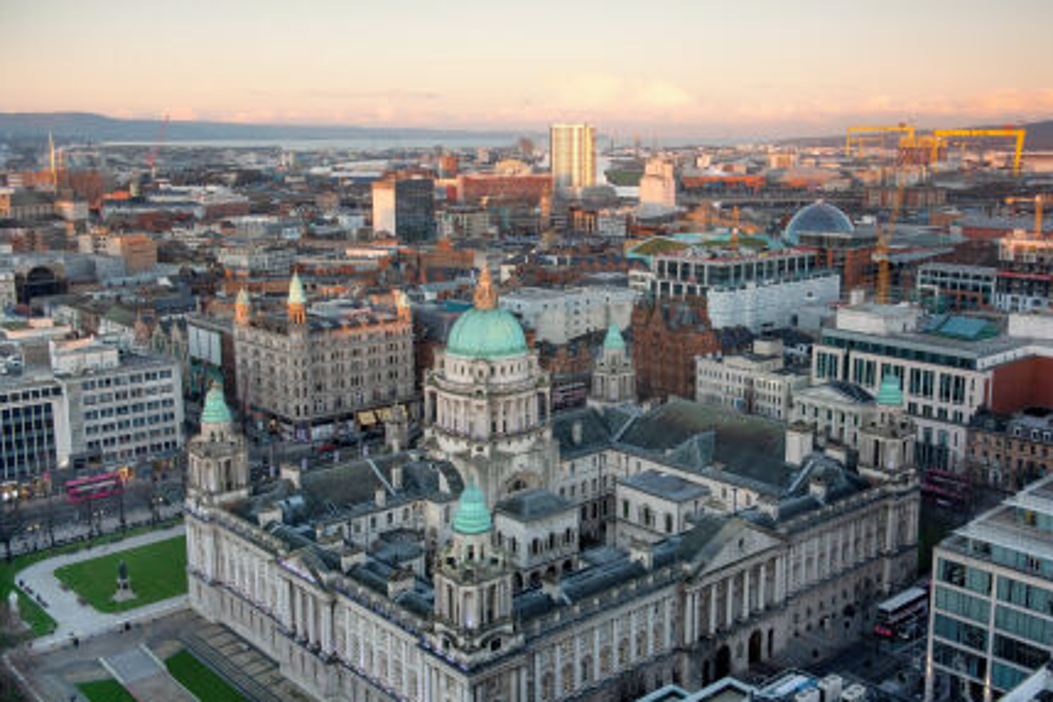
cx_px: 584
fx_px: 1111
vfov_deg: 35.1
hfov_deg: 50.6
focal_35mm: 38
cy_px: 344
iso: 250
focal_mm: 34
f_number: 4
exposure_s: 1/100
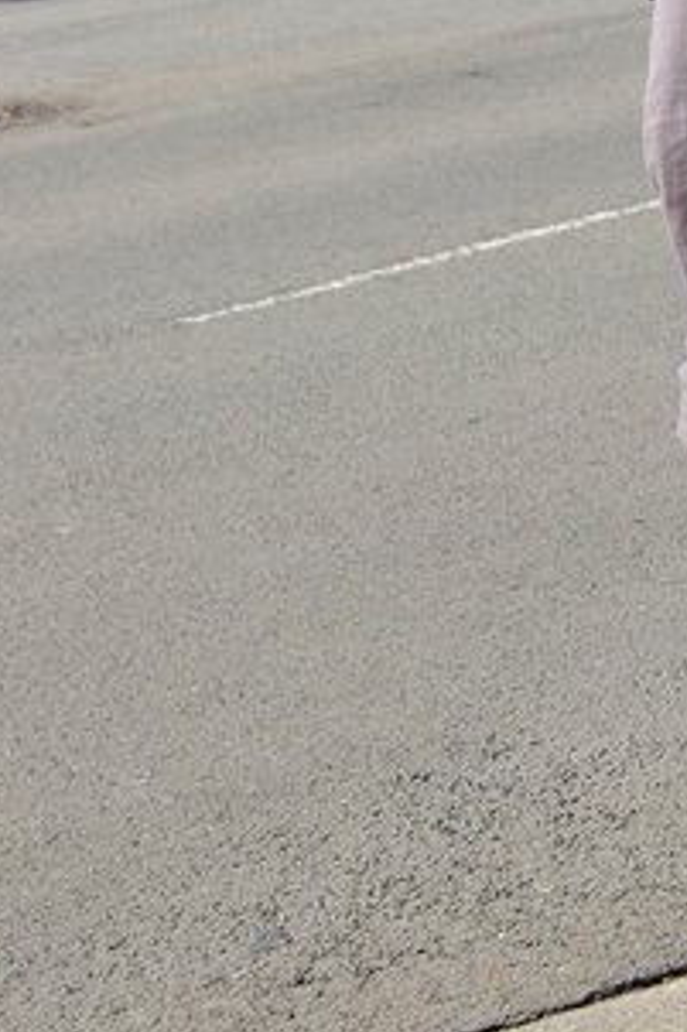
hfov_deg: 12.5
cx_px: 649
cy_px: 270
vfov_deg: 18.8
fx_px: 3095
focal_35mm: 108
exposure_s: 1/250
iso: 200
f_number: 8
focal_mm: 34
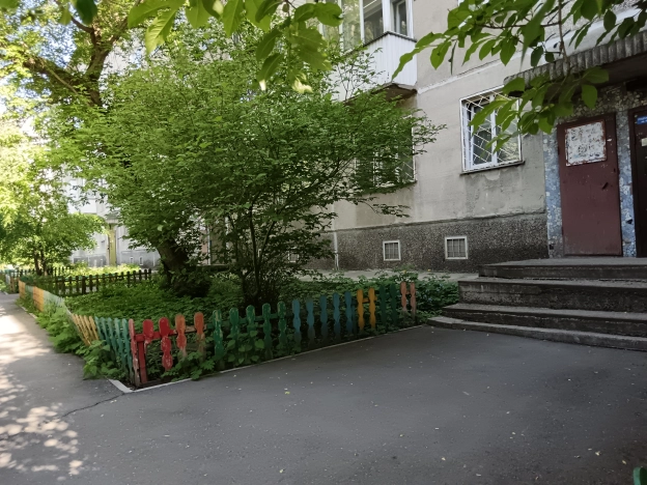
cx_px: 324
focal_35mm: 27
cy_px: 242
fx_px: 505
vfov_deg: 51.4
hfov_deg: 65.3
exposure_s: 1/900
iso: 2033
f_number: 1.9
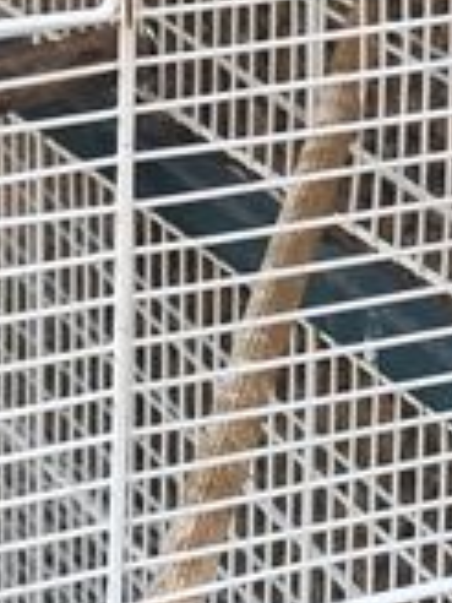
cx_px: -581
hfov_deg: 9.6
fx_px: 2437
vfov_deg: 12.9
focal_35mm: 140
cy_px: -456
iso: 400
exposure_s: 1/100
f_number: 1.65
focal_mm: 6.19
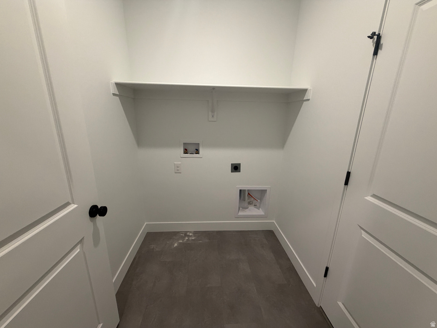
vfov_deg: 85.7
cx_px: 218
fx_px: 177
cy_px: 164
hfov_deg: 102.1
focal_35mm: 14
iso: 250
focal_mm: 2.22
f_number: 2.2
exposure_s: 1/120
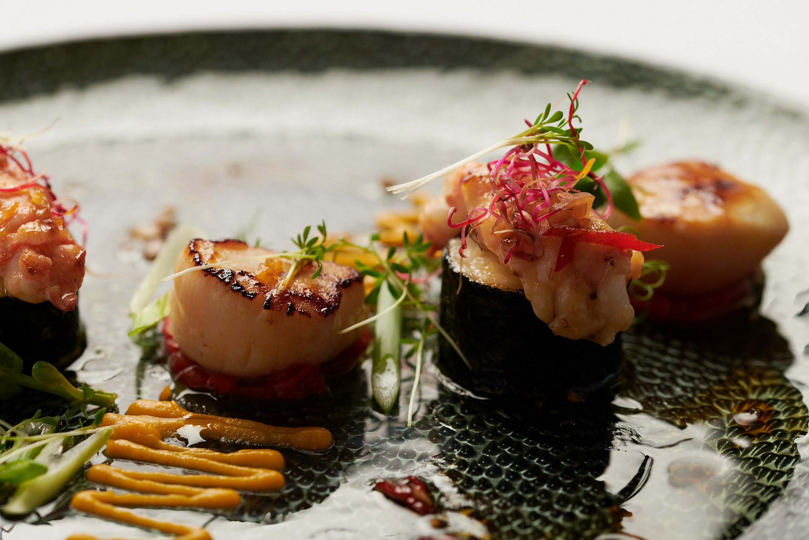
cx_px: 404
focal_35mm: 105
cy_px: 270
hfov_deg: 19.5
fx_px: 2359
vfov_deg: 13.0
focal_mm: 105
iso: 400
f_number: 8
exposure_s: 1/250
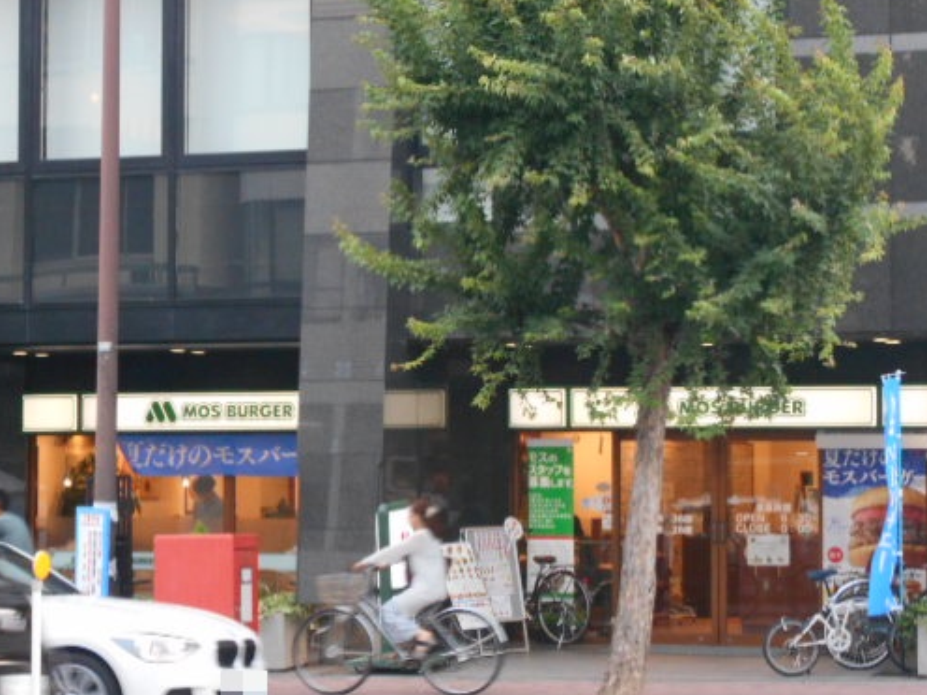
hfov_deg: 17.7
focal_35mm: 111
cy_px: 372
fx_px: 2973
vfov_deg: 13.3
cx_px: 488
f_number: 6.3
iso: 400
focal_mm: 15.4
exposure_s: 1/40
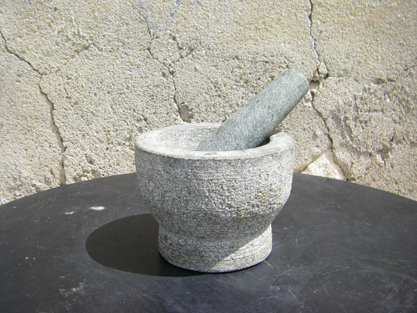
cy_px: 156
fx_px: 458
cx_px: 208
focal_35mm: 38
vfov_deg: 37.7
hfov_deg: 49.0
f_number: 7
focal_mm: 6.3
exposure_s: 1/125
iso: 64
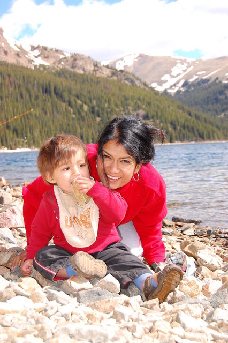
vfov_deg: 33.4
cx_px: 114
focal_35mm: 60
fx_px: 571
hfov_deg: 22.6
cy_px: 172
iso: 400
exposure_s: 1/500
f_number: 7.1
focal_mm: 40
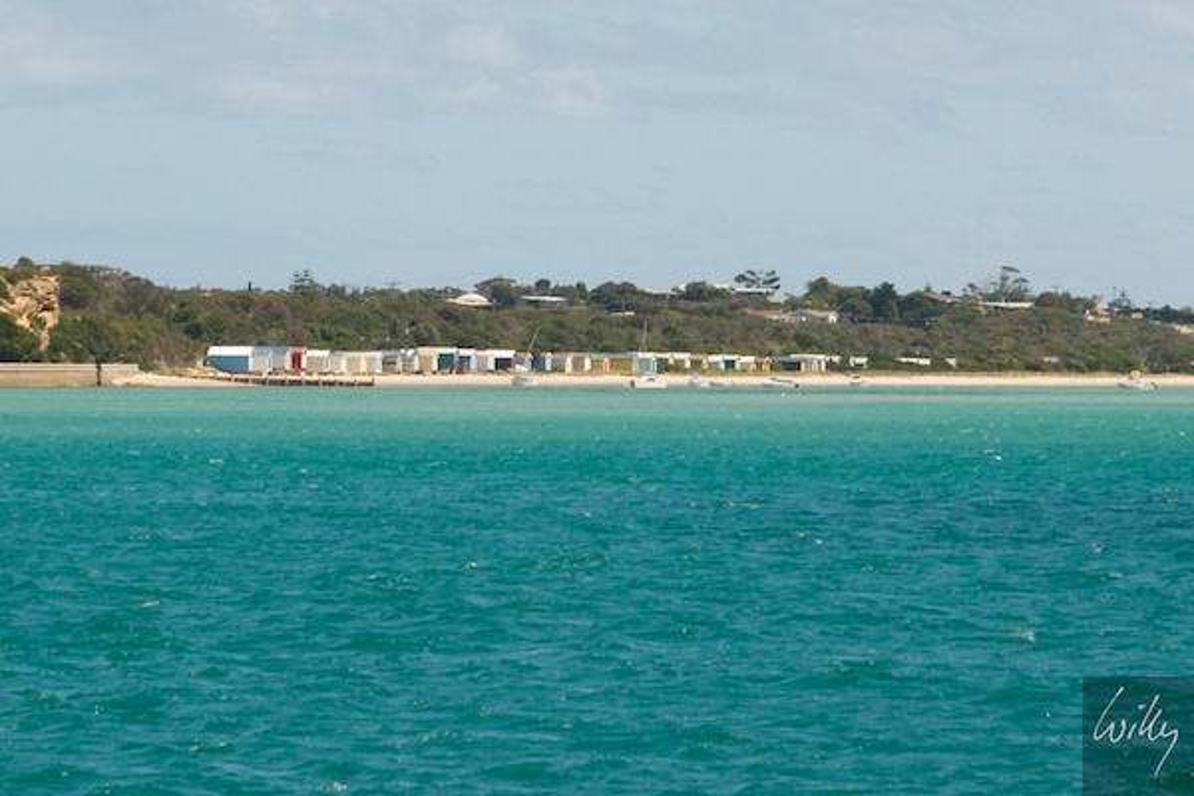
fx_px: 4228
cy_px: 398
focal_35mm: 128
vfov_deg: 10.8
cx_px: 597
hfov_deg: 16.1
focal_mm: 85
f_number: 10
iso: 250
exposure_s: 1/400
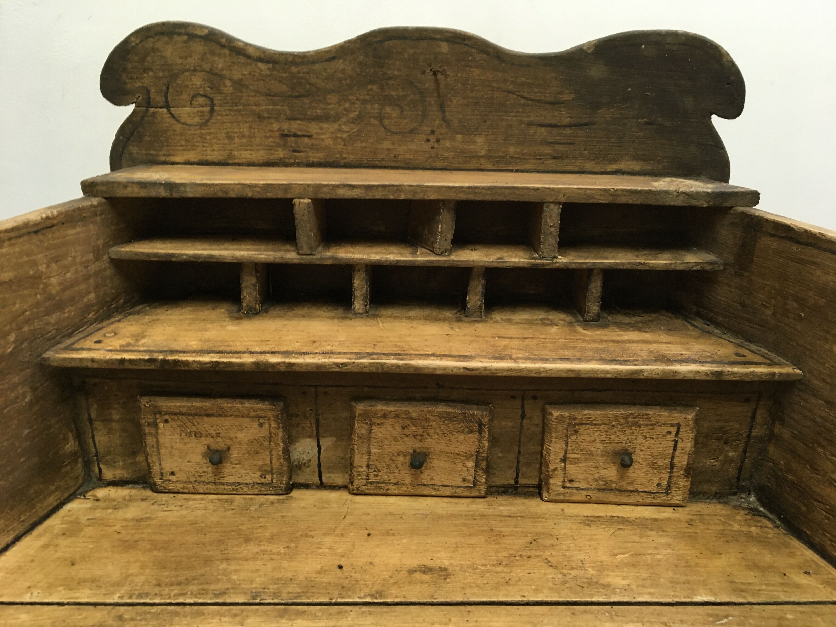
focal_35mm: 29
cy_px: 314
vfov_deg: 48.2
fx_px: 700
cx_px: 418
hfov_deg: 61.7
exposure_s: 1/33
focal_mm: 4.15
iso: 125
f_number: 2.2
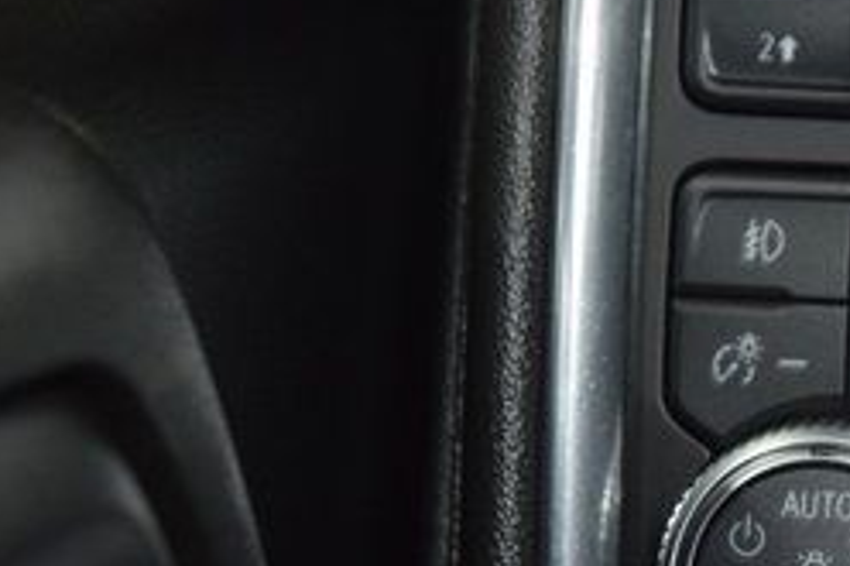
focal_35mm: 271
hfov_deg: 7.6
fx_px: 6394
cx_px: 850
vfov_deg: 5.1
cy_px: 184
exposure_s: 1/20
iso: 1250
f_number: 4.5
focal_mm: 70
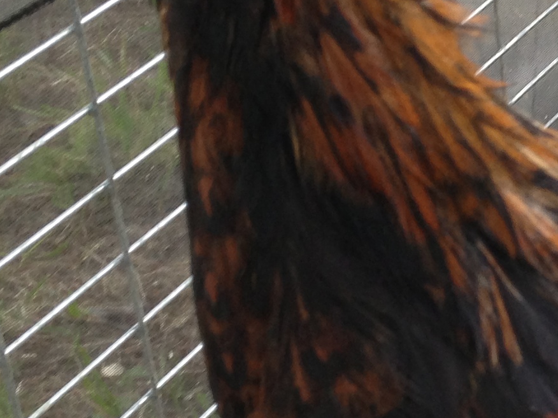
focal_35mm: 123
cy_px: 134
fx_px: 1983
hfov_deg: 15.6
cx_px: 616
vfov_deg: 12.0
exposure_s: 1/40
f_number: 2.4
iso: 64
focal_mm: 4.13
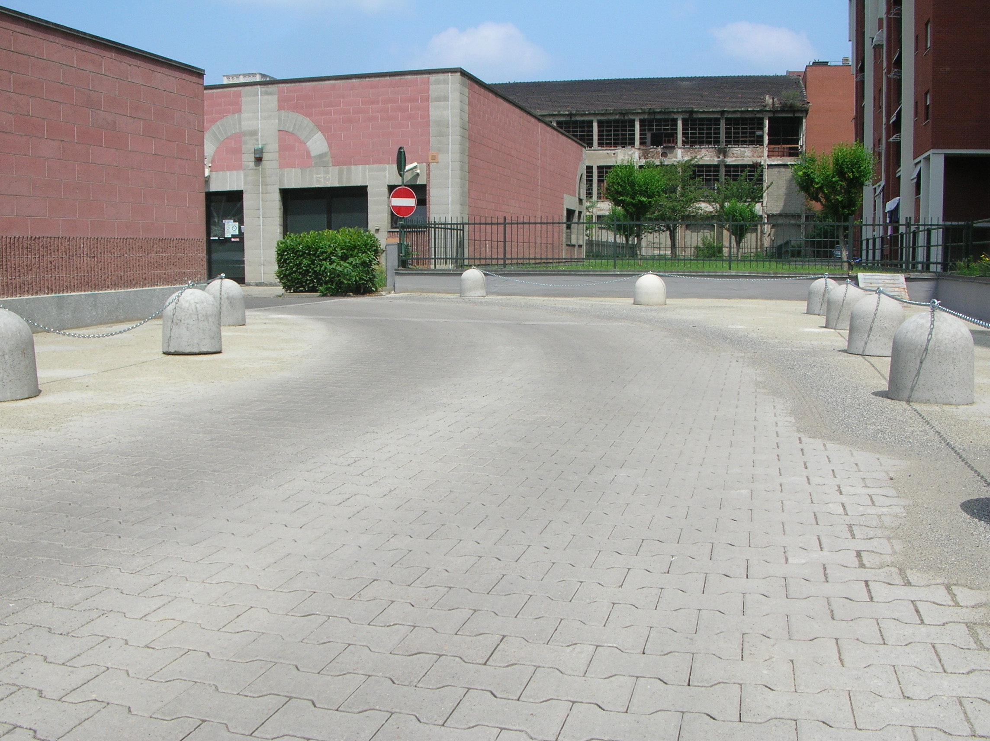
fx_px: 1000
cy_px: 370
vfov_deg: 40.6
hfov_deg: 52.7
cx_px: 495
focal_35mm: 35
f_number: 5.6
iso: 50
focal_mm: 5.8
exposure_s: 1/304
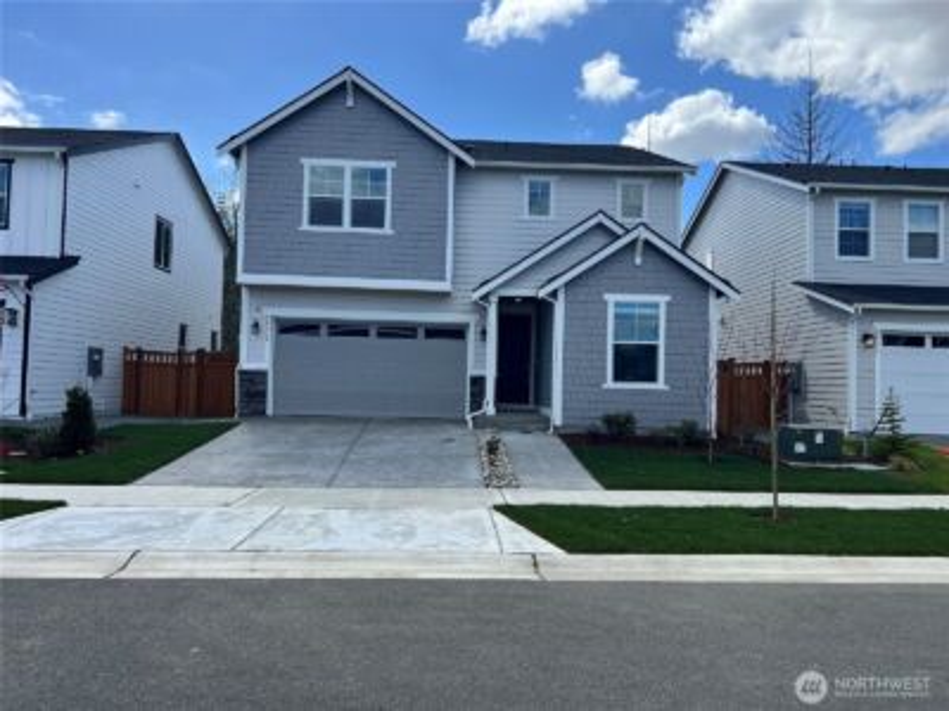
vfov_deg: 53.1
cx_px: 474
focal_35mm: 26
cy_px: 356
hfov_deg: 67.3
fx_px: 713
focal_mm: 5.7
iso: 50
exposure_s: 1/2994
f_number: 1.5
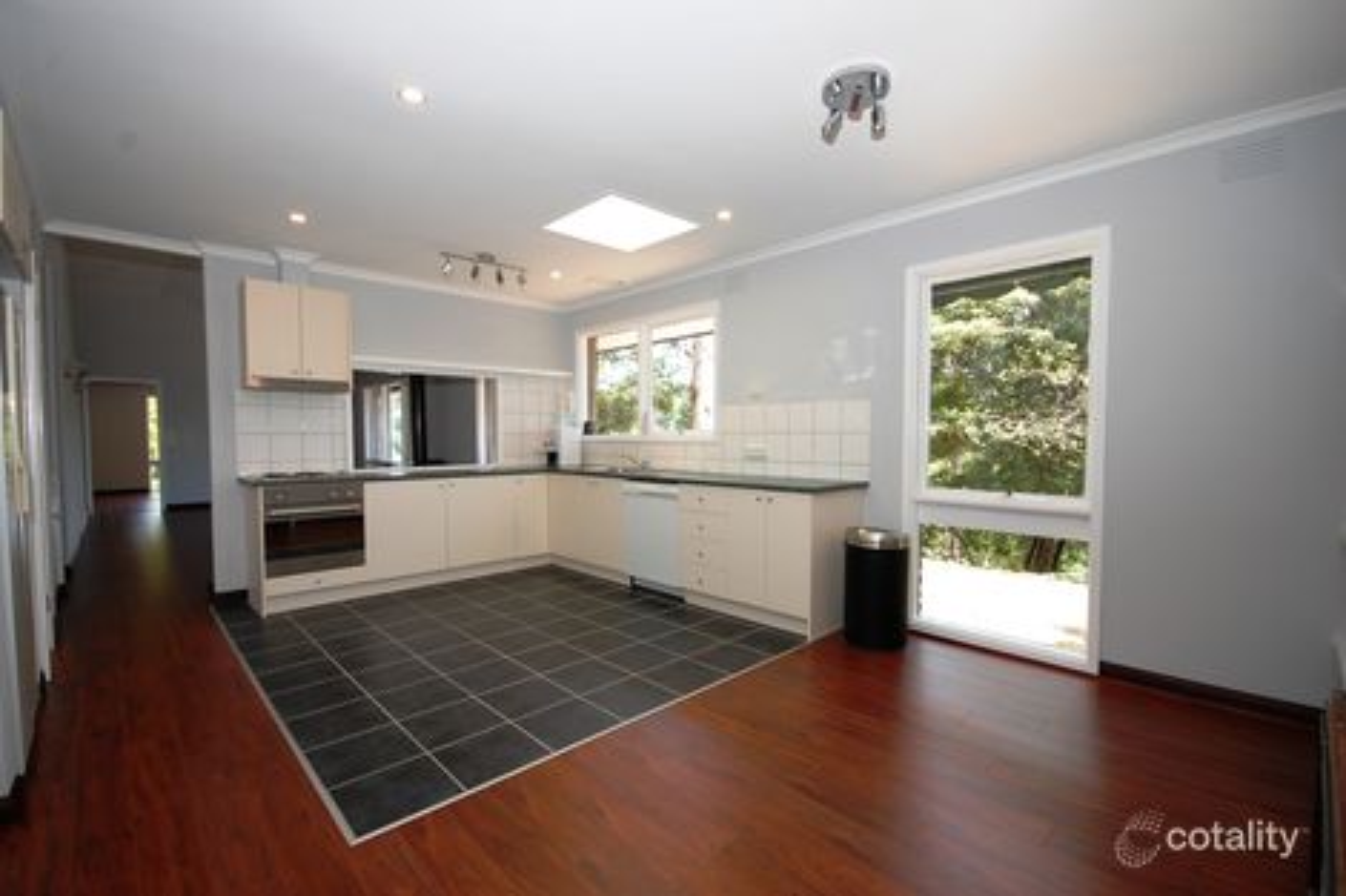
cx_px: 673
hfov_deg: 100.4
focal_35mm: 15
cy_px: 448
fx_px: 561
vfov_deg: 77.3
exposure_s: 1/125
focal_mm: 10
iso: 400
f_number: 5.6
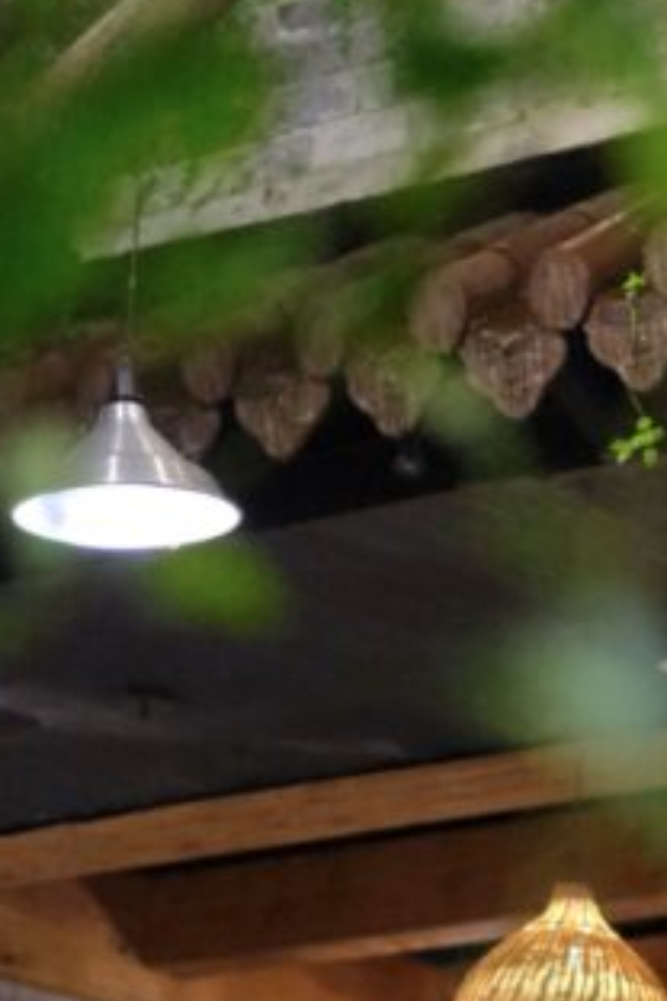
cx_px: 1018
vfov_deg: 11.9
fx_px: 4557
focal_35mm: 164
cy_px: 1598
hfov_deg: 8.2
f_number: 1.4
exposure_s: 1/90
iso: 3200
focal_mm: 33
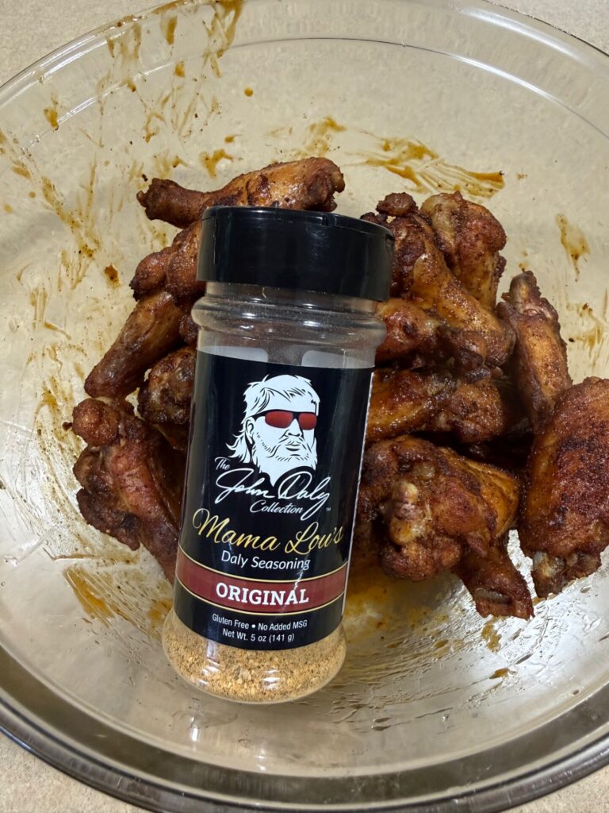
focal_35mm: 24
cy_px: 406
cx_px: 304
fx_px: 563
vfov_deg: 71.6
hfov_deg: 56.8
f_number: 2.2
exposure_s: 1/60
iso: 320
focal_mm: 2.22
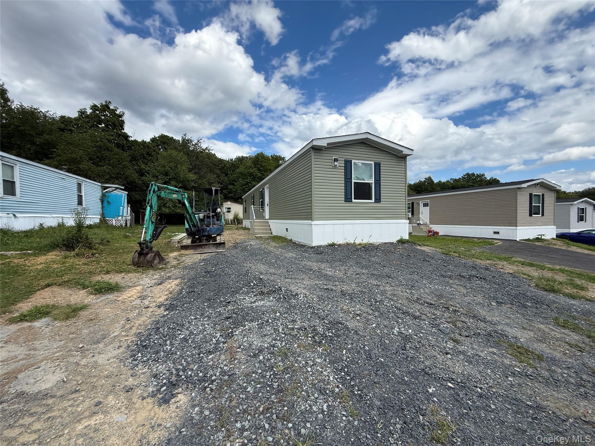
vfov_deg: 85.7
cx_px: 298
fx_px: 241
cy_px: 223
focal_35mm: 14
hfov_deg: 102.1
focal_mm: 2.22
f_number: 2.2
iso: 80
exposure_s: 1/2165
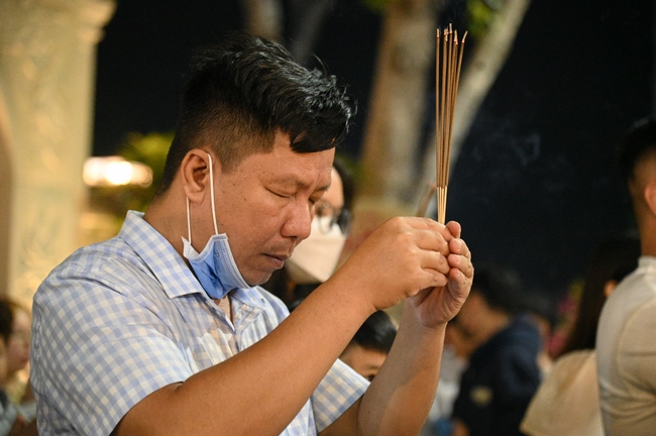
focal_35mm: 98
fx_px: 1784
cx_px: 328
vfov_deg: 13.9
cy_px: 218
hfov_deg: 20.8
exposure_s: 1/160
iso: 16000
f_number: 4.5
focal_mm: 98
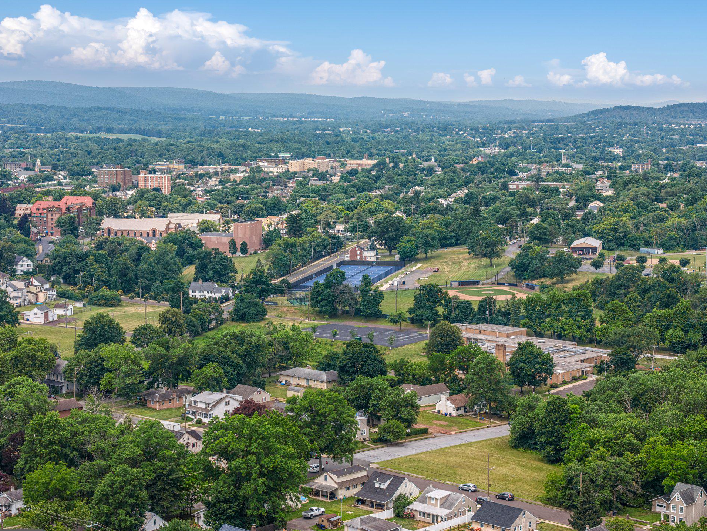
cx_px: 330
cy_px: 275
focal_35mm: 75
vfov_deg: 19.6
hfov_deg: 26.0
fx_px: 1532
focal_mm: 19.35
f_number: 2.8
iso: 100
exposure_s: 1/1250
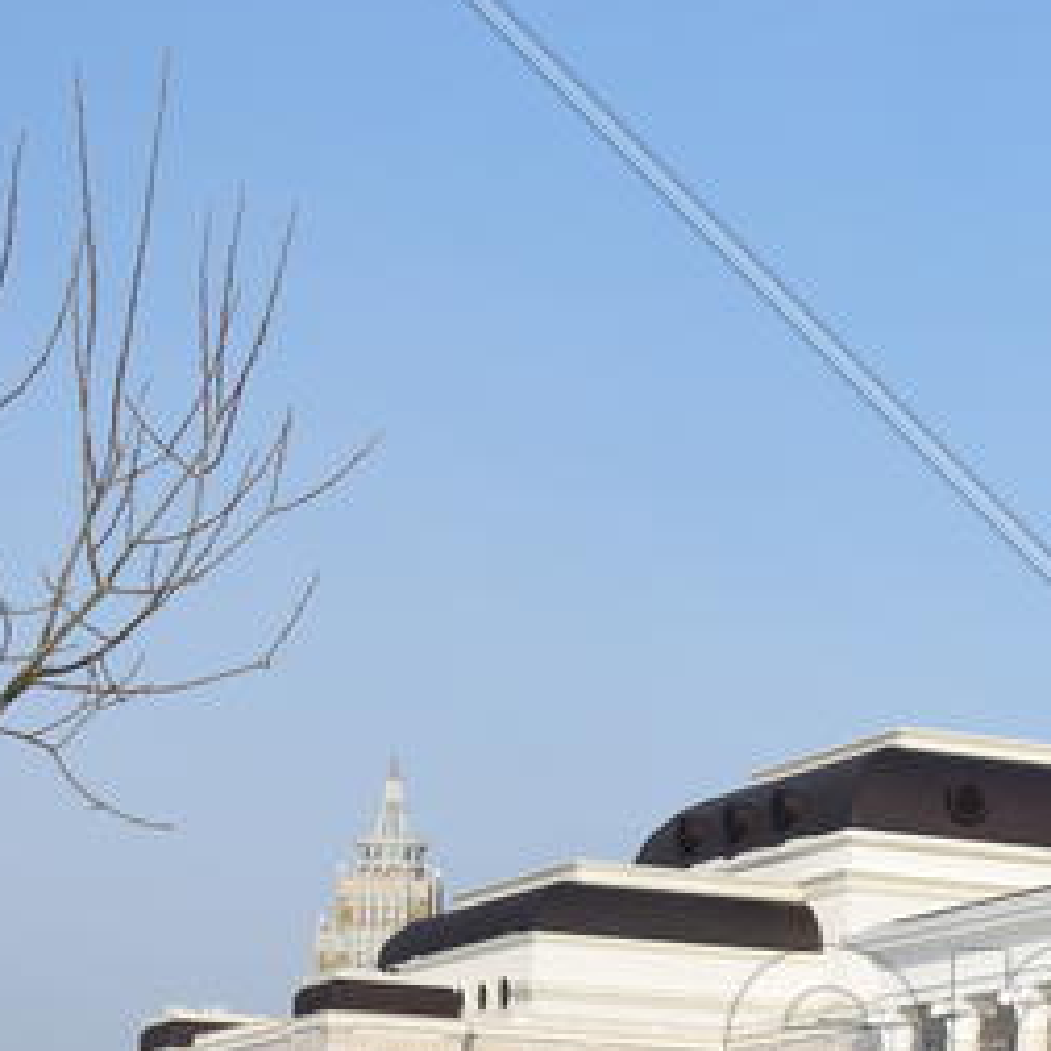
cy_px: 1051
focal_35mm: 109
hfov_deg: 14.9
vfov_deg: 15.6
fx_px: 3760
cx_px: 1529
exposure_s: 1/250
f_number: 9
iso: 100
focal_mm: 25
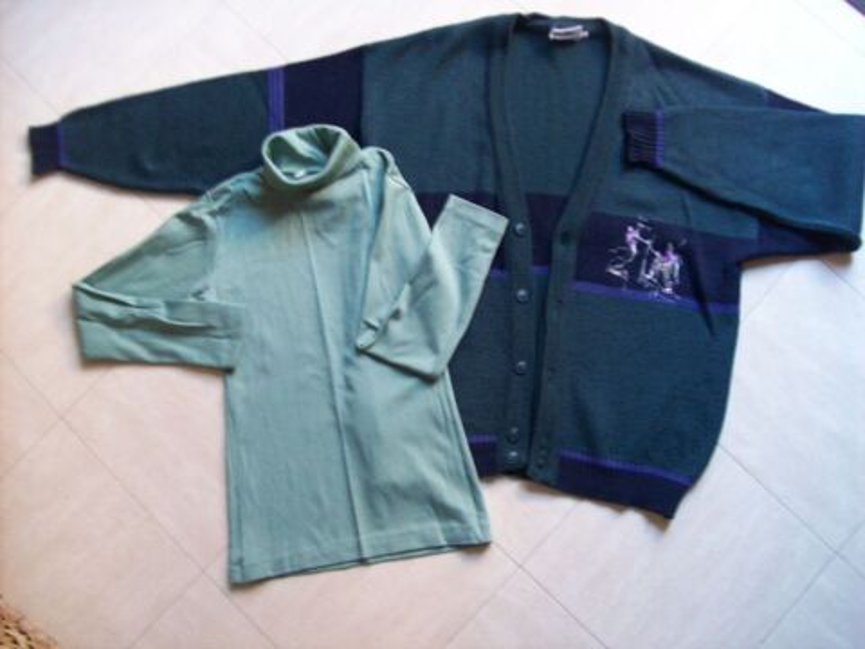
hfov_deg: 51.4
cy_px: 324
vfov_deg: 39.7
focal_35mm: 36
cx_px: 432
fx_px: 900
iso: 160
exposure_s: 1/8.33
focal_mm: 6
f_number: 2.7
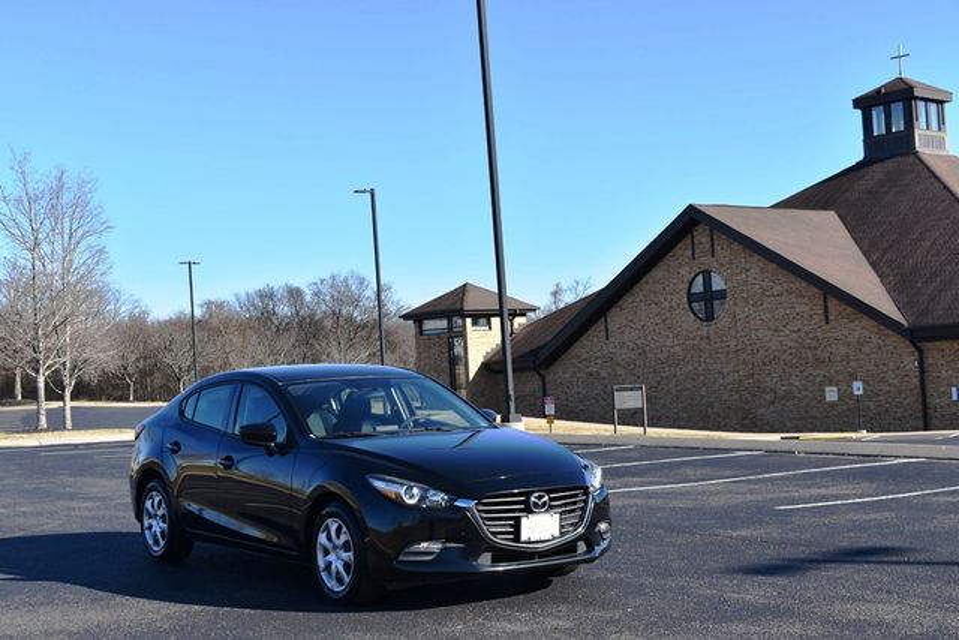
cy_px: 320
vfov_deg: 23.8
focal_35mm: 57
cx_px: 480
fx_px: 1519
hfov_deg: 35.0
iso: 125
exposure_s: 1/250
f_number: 8
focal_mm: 38
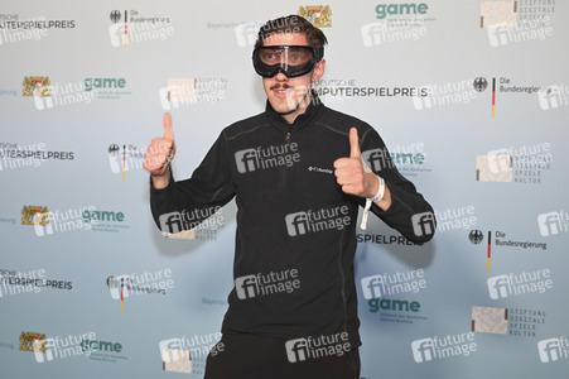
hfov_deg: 43.6
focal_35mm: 45
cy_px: 190
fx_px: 711
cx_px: 284
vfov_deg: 29.8
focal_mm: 45
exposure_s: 1/160
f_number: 4
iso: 1000
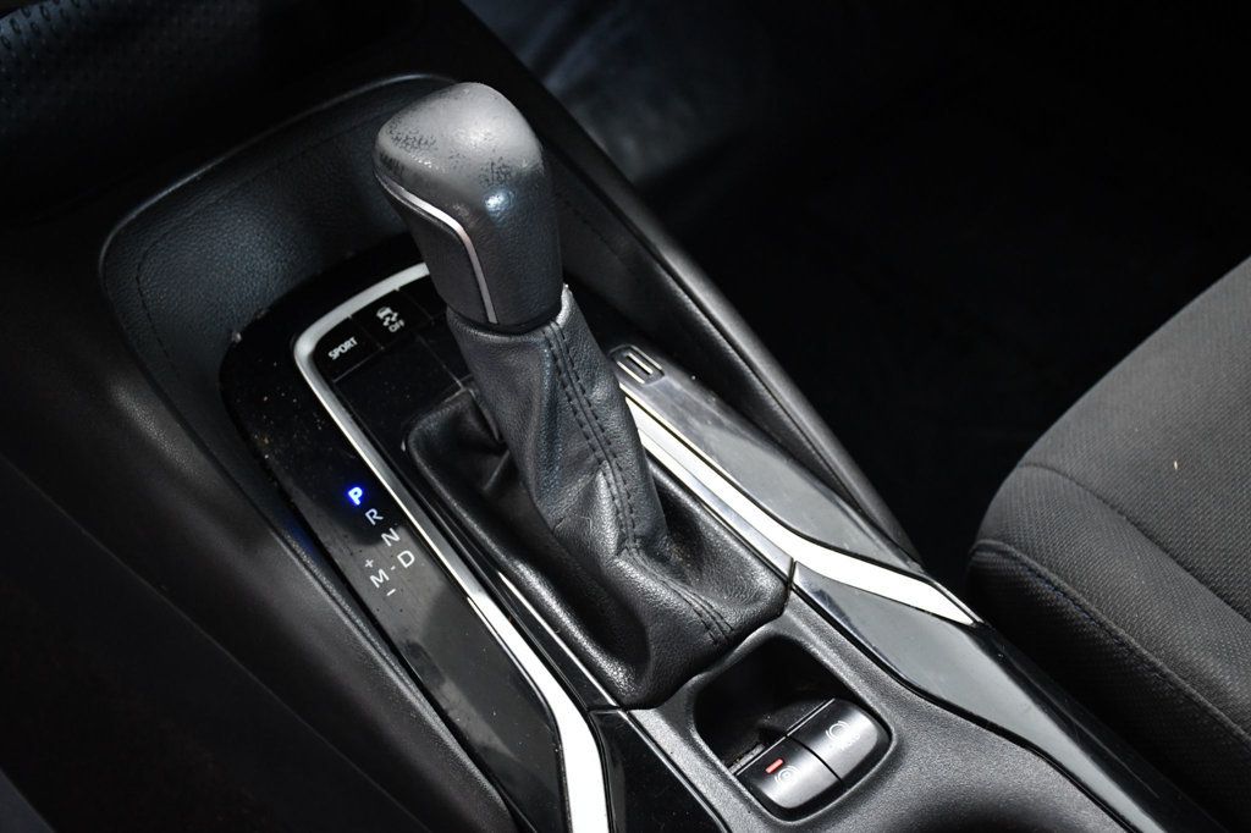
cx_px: 626
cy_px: 416
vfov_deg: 23.8
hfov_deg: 35.1
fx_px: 1980
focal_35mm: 57
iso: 2500
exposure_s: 1/100
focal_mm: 38
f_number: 5
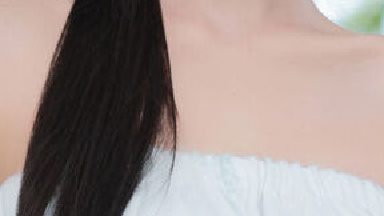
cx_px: 275
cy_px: 315
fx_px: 6934
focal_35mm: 681
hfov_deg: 3.2
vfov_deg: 1.8
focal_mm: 120
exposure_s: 1/400
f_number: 5
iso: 1600
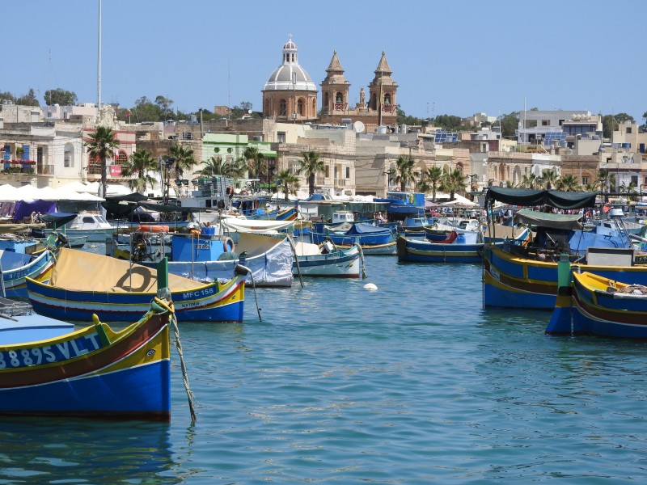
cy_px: 242
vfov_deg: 11.9
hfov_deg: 15.8
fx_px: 2336
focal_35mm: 125
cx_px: 324
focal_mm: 22.4
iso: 100
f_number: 5
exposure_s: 1/800
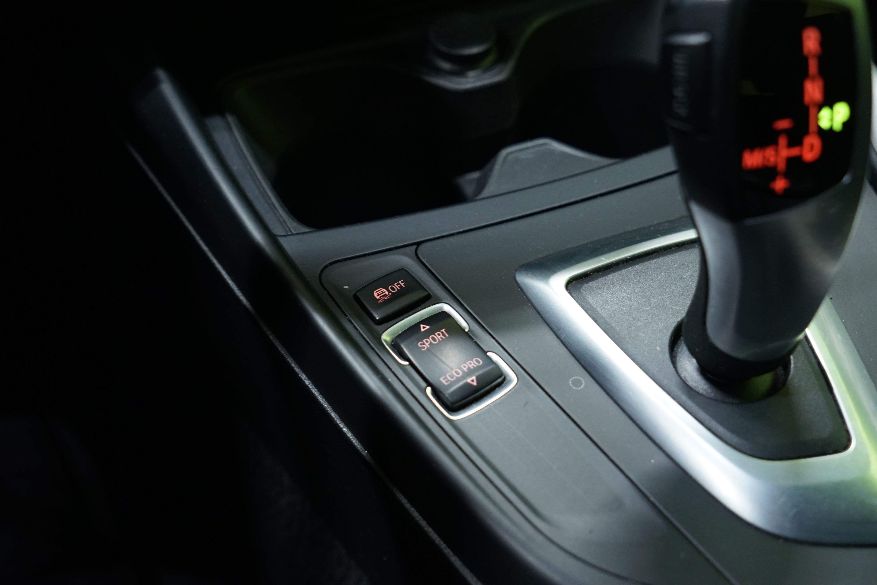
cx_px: 438
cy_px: 292
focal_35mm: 39
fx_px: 950
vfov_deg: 34.2
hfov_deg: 49.6
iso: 1600
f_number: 5
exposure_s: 1/20
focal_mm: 39
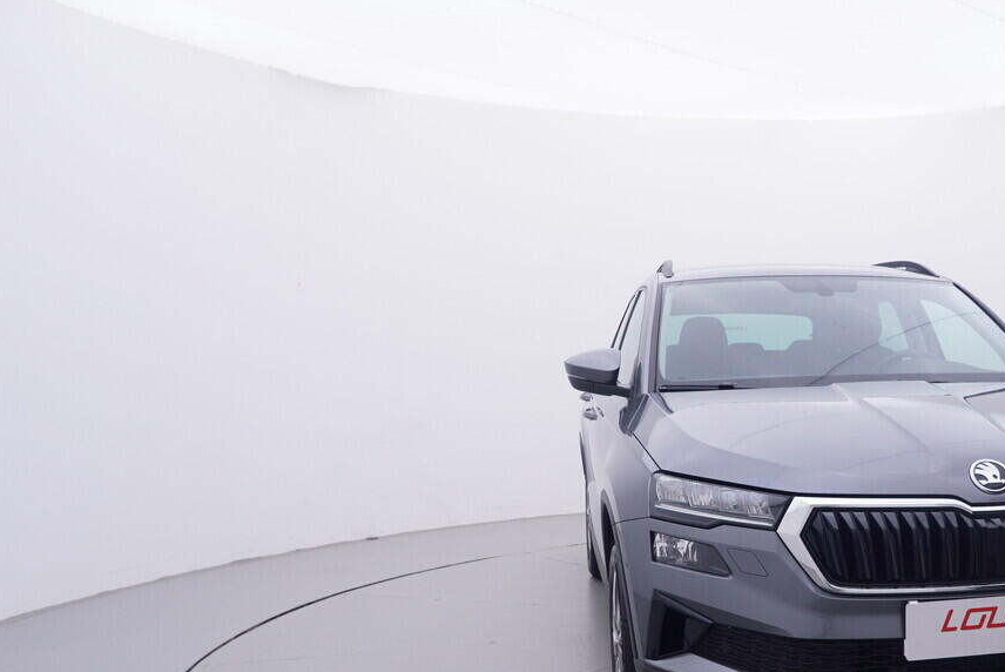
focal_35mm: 38
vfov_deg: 34.7
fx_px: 1057
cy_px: 478
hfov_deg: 48.0
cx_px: 803
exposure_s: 1/80
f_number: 5
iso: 200
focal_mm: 15
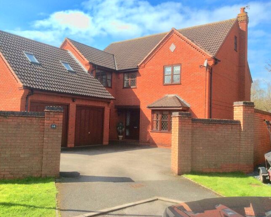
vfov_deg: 43.4
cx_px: 127
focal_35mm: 34
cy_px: 108
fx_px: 273
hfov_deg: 52.8
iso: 32
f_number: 2.4
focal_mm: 3.3
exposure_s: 1/986
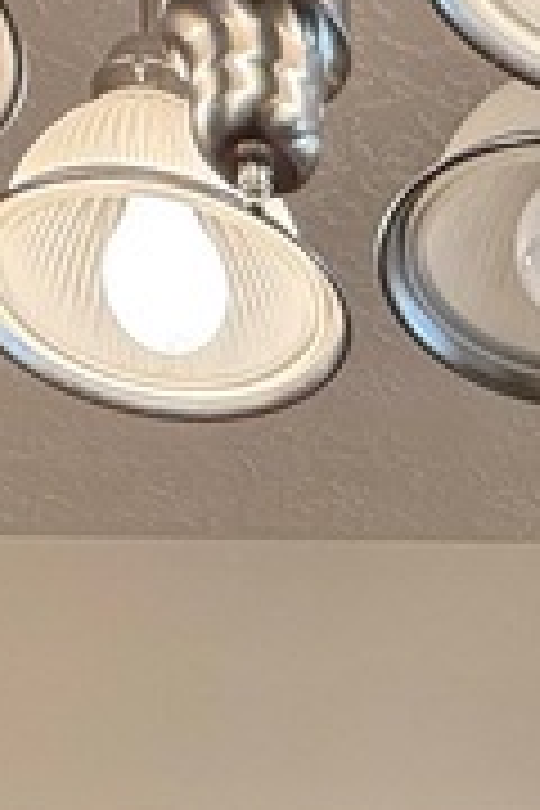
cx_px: 693
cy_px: 1516
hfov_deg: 15.7
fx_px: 1867
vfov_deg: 18.4
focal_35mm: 83
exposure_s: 1/120
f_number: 2.2
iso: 125
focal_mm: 2.22
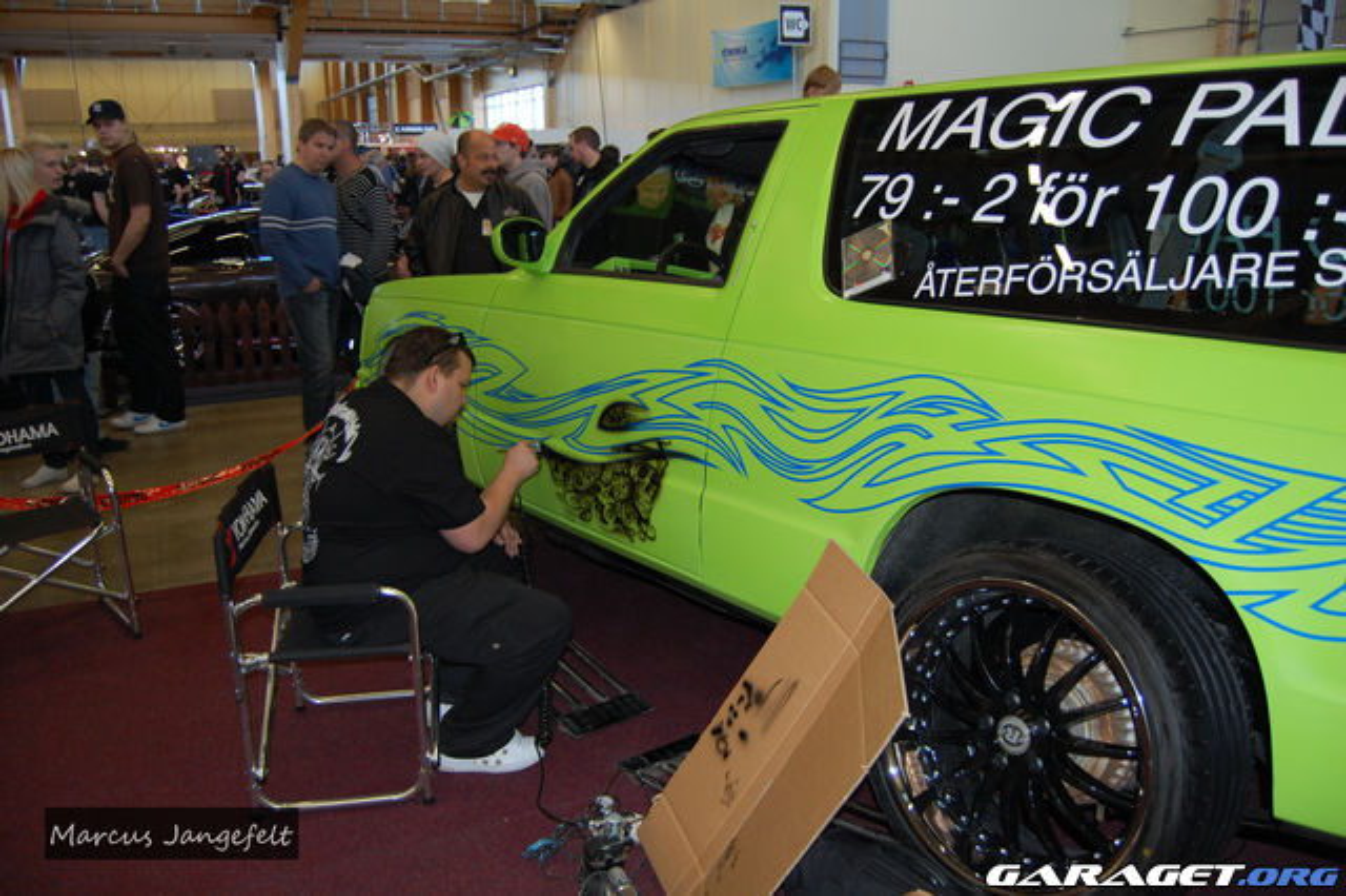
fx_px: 1009
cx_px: 673
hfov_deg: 67.4
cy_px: 448
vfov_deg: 47.9
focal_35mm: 27
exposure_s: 1/60
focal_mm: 18
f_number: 3.5
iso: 400
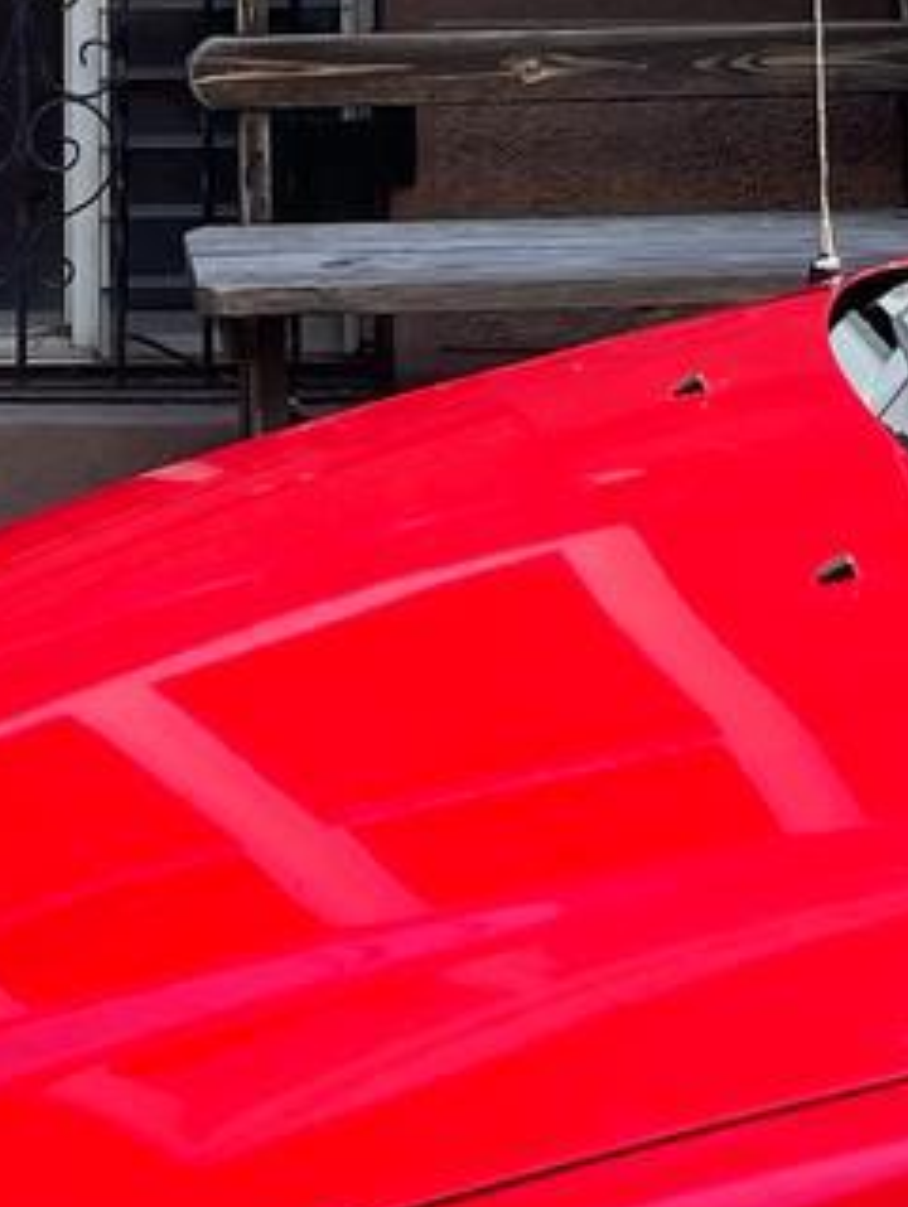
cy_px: -1408
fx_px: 4363
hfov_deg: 11.8
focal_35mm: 125
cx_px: 132
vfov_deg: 13.1
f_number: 1.6
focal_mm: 5.1
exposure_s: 1/1130
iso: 32
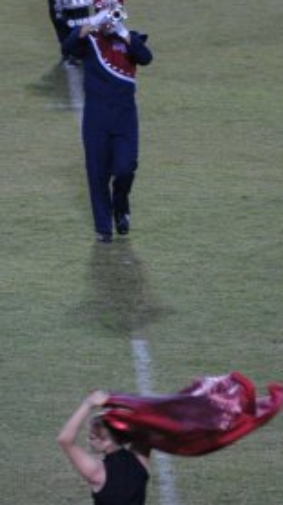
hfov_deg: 1.8
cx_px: 86
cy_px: 294
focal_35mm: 678
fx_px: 9061
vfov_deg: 3.2
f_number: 2.8
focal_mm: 200
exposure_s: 1/60
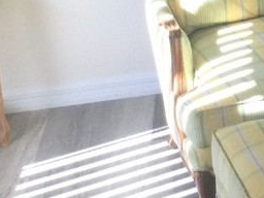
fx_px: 946
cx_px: 483
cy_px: -122
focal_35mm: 124
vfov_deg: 11.3
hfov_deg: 14.0
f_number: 2.4
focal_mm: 3.3
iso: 32
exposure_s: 1/30
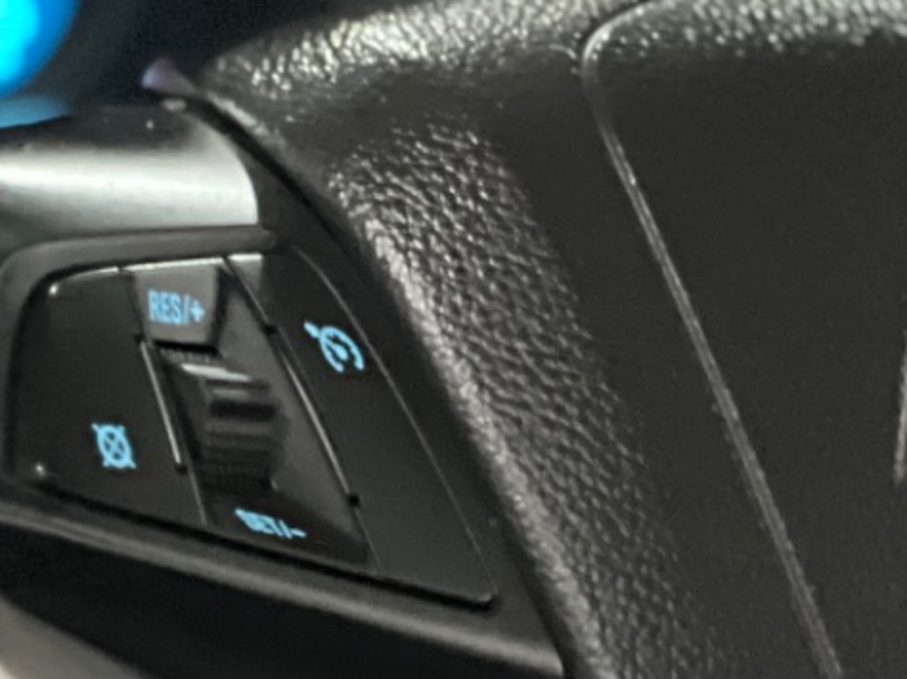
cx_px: 1173
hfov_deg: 6.3
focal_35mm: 312
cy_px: 997
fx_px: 8171
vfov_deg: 4.7
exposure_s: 1/15
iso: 1250
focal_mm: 9
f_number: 2.8
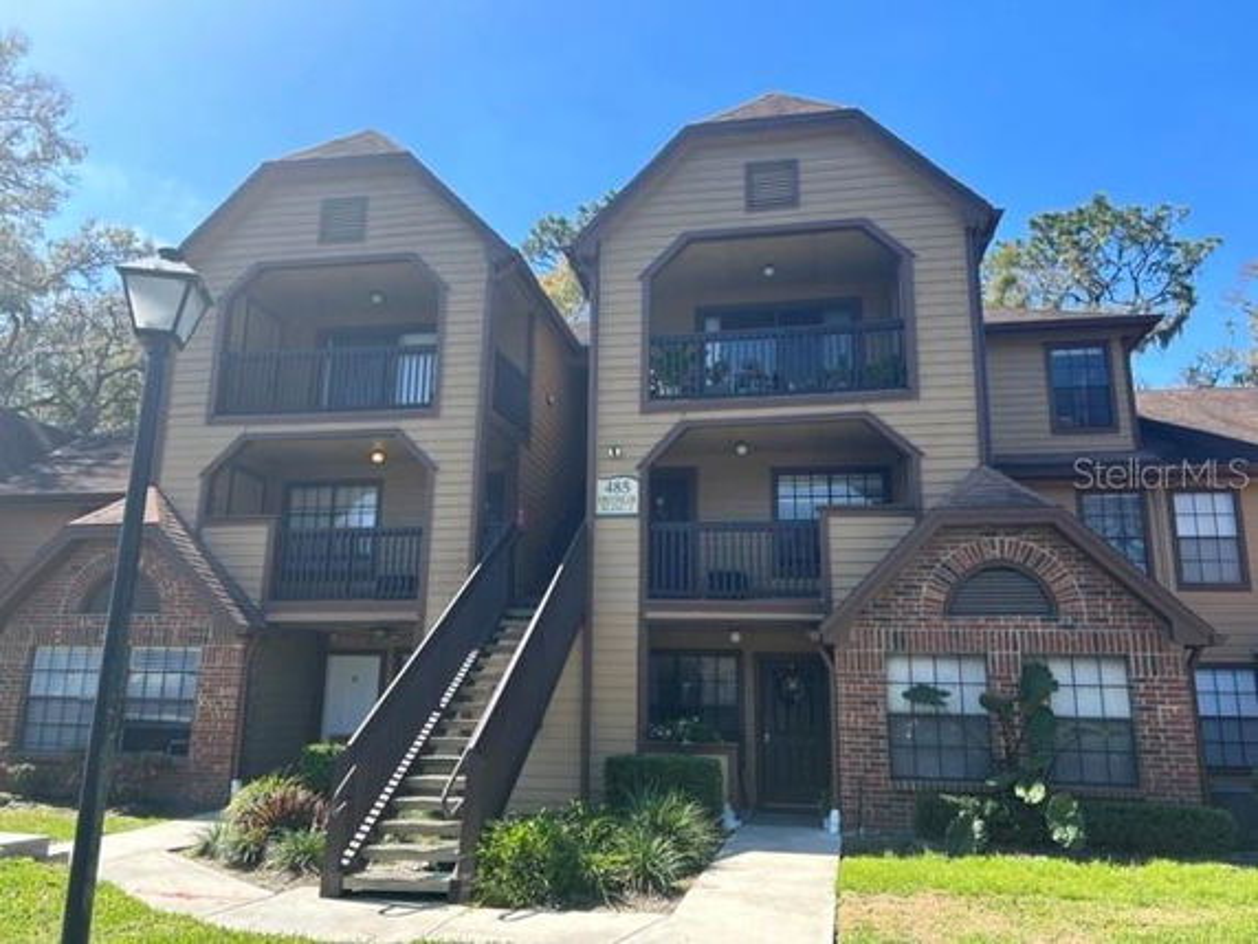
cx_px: 629
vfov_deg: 53.1
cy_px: 472
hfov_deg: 67.3
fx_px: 945
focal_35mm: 26
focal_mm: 5.7
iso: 50
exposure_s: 1/1449
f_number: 1.5
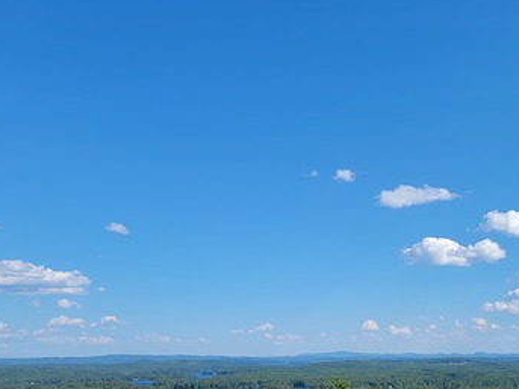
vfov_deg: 33.8
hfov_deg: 43.4
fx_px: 629
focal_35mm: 42
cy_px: 283
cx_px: 386
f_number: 1.8
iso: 16
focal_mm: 6.7
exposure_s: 1/1055
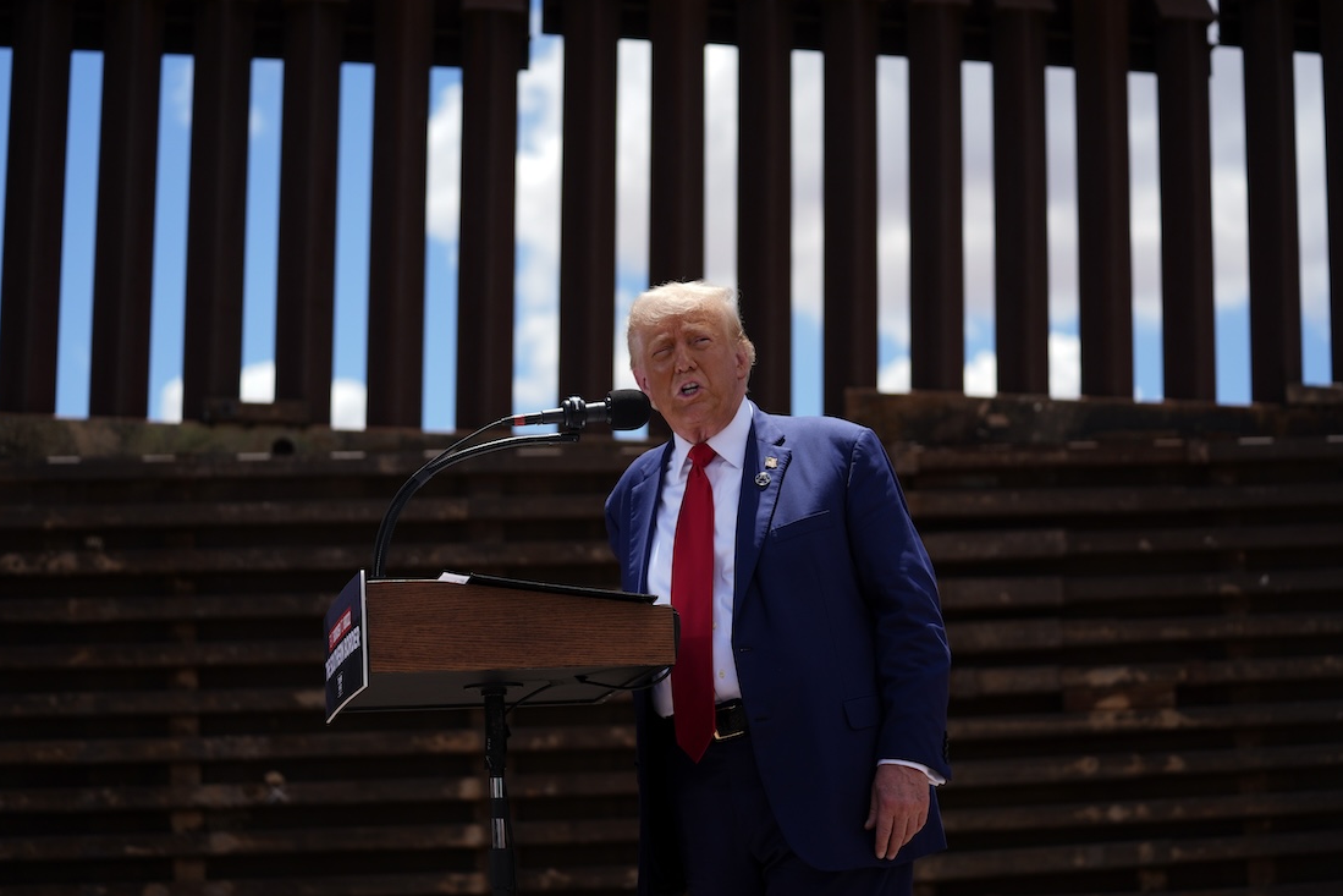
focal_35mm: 83
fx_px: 3097
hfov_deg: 24.5
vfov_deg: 16.5
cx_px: 703
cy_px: 413
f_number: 2.8
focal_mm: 76
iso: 125
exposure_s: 1/5000
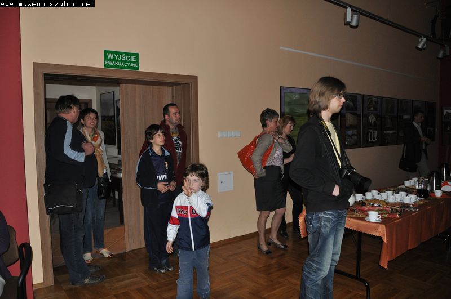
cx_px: 226
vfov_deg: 47.8
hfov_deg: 67.5
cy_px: 150
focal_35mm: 27
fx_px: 338
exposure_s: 1/60
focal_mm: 18
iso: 800
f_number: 3.5
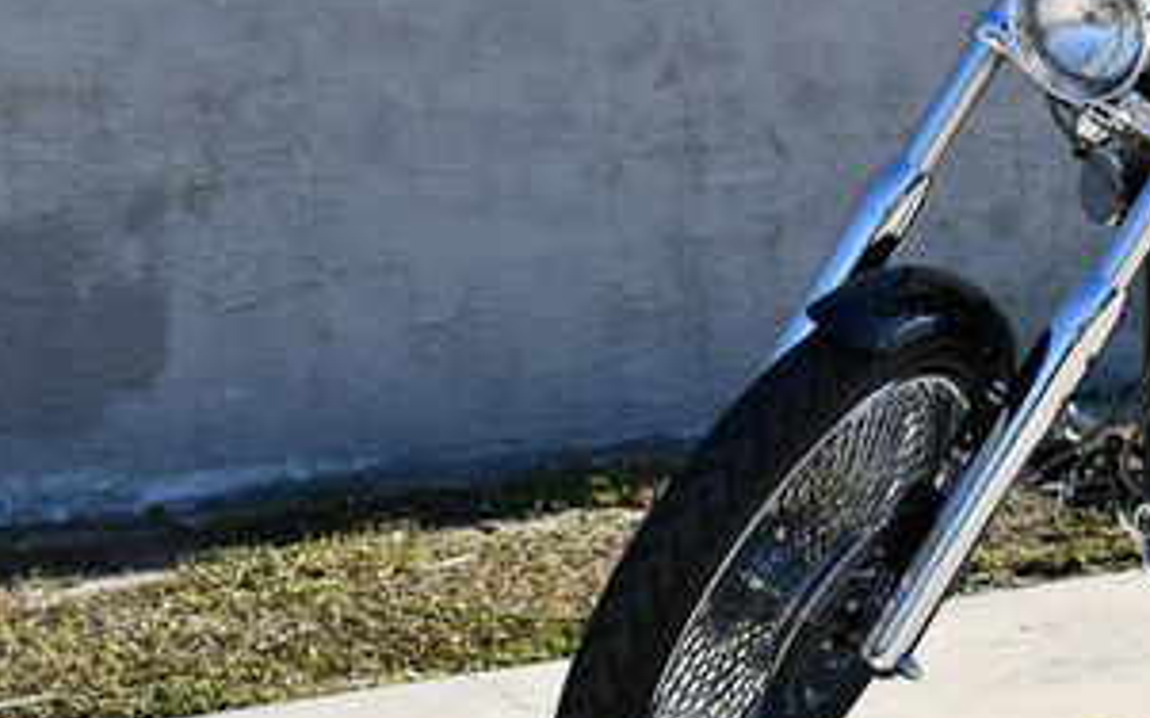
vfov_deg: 12.5
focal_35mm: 104
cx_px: 1203
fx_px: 3259
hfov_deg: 19.3
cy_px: 187
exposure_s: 1/250
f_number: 8
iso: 160
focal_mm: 24
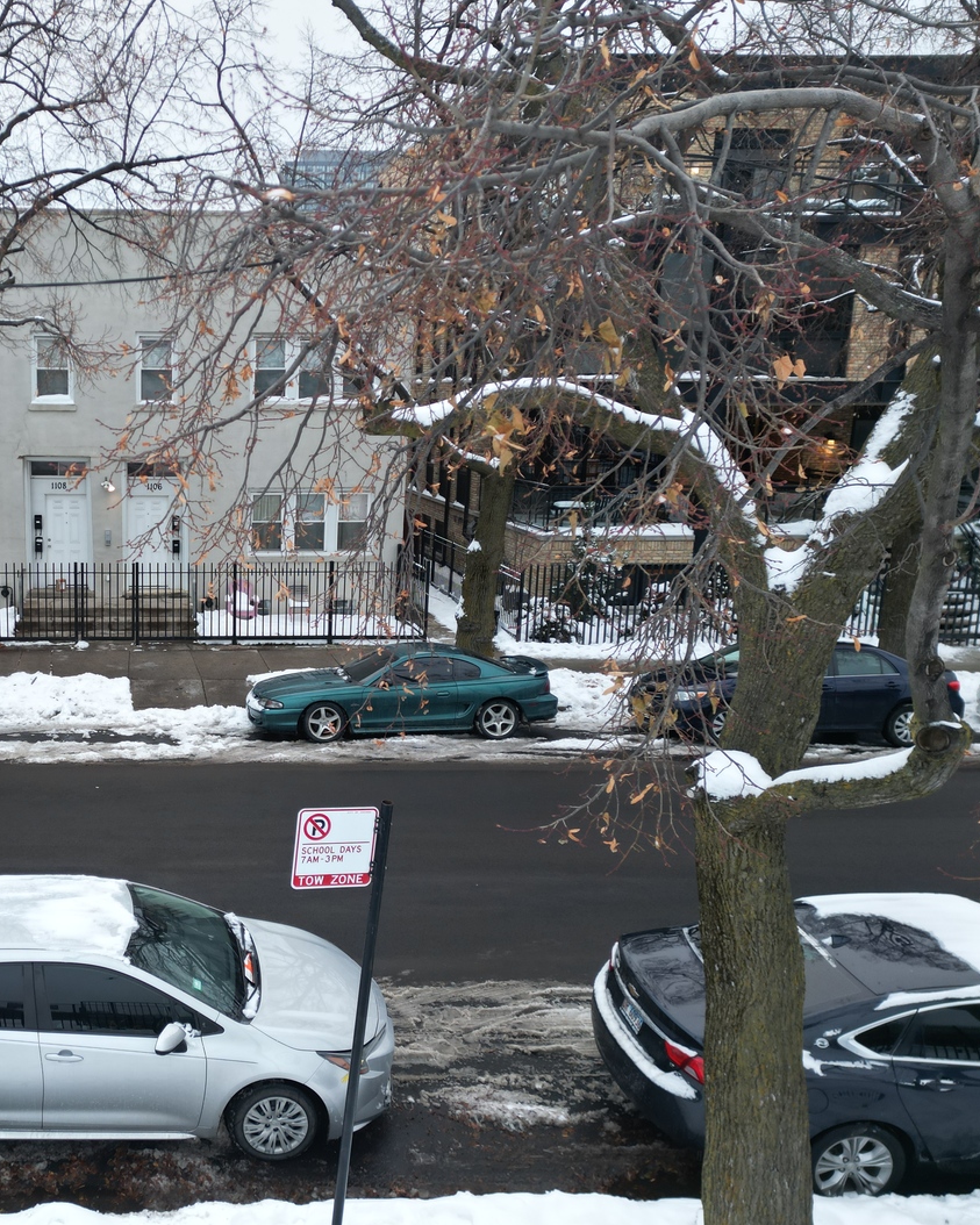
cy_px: 609
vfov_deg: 55.7
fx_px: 1160
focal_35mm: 32
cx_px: 177
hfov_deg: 43.4
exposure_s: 1/80
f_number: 1.7
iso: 120
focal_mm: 6.72
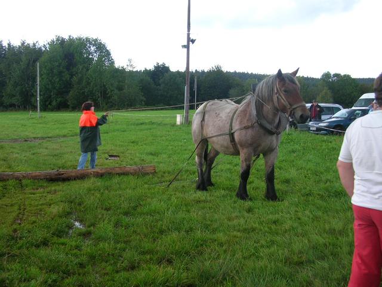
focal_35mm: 35
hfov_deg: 52.6
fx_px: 386
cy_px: 144
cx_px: 191
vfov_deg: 40.7
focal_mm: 5.8
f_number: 2.8
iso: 50
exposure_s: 1/62.7
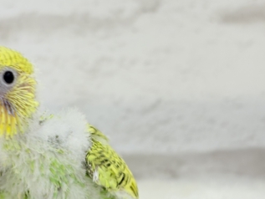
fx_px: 804
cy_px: 131
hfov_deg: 18.6
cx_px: 65
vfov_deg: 14.1
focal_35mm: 105
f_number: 1.6
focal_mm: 5.96
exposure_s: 1/100
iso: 64
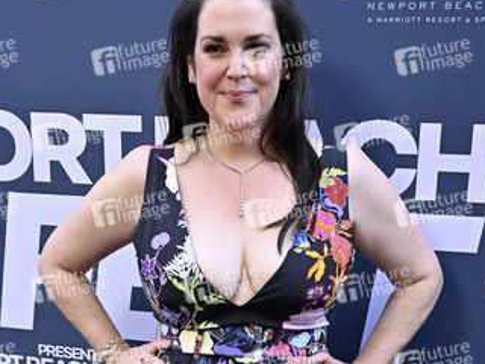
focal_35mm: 43
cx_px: 242
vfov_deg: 33.8
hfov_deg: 44.2
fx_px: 598
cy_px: 171
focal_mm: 31.5
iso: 1000
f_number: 6.3
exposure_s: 1/320
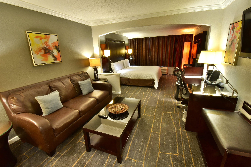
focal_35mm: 15
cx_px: 126
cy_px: 84
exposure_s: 2
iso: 800
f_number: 22
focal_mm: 10
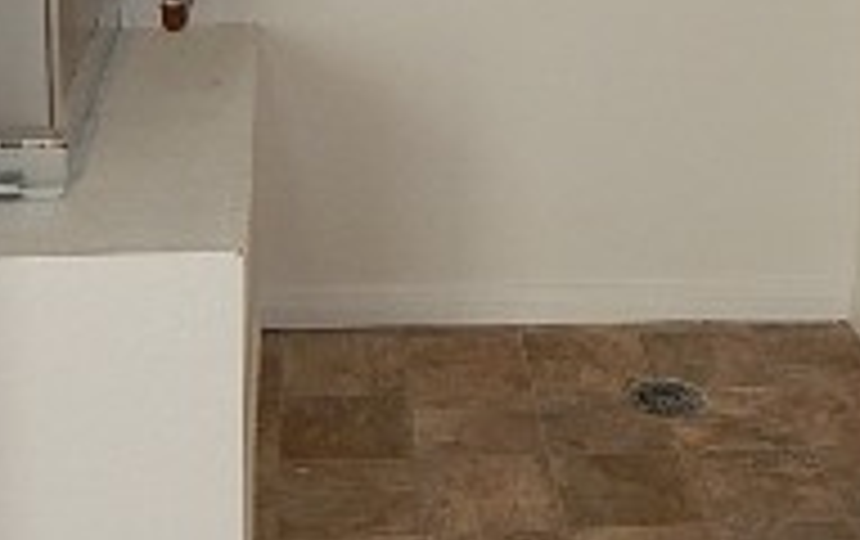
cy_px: -202
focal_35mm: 78
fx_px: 1831
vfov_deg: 15.8
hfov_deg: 26.4
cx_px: 468
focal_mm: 4
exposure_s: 1/30
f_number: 3
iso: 180
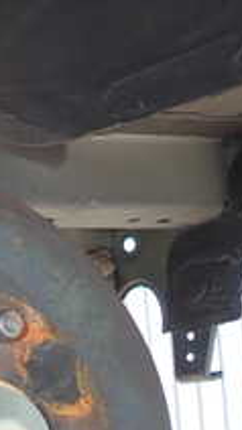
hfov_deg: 12.4
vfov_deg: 26.4
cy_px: 406
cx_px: -340
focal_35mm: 77
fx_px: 880
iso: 100
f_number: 2
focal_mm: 4.5
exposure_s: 1/125
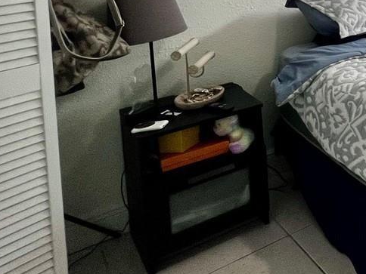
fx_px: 455
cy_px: -62
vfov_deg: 28.7
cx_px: 571
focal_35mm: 43
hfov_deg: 27.2
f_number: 1.8
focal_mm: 1.57
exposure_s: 1/120
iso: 64
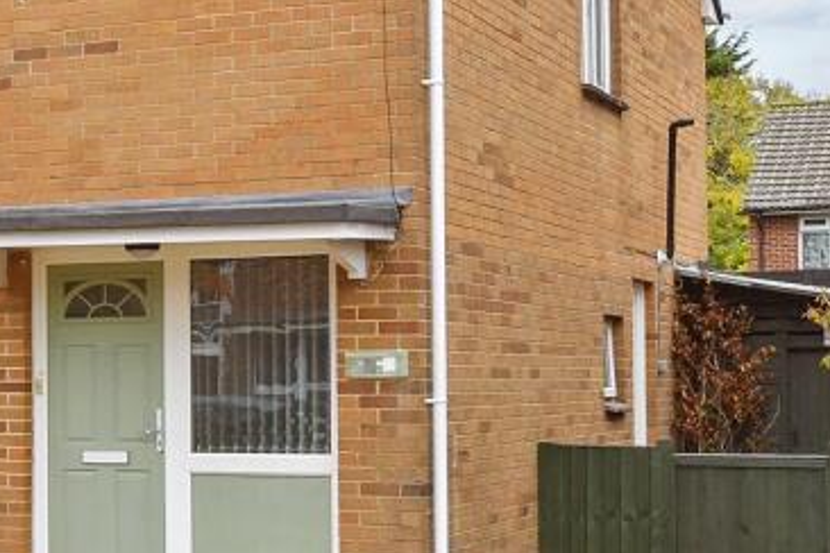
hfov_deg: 23.4
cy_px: 153
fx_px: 1937
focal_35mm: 84
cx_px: 50
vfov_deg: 16.2
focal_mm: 20
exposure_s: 1/160
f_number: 8
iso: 500
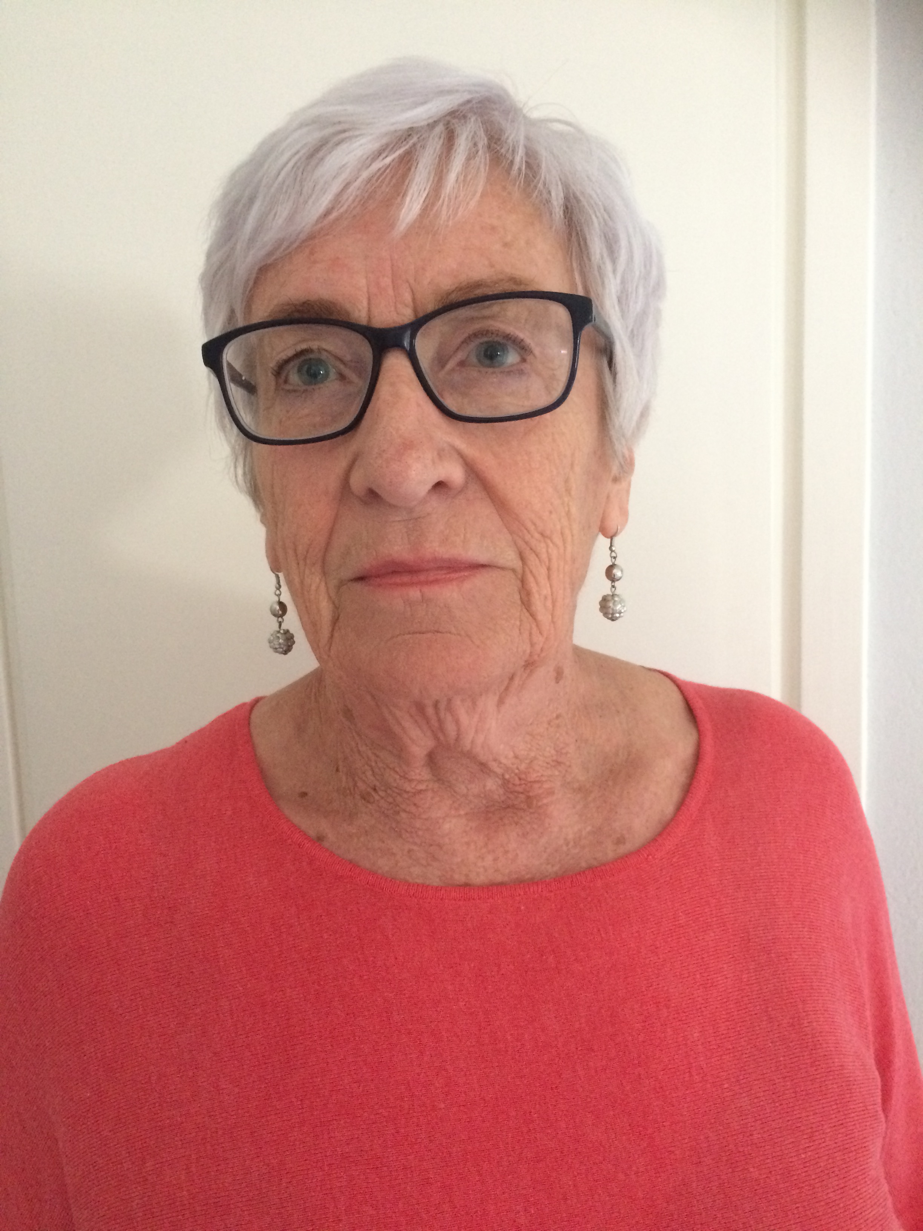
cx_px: 462
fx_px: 1031
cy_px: 616
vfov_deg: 61.7
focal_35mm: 29
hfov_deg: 48.2
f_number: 2.2
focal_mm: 4.15
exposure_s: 1/17
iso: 320
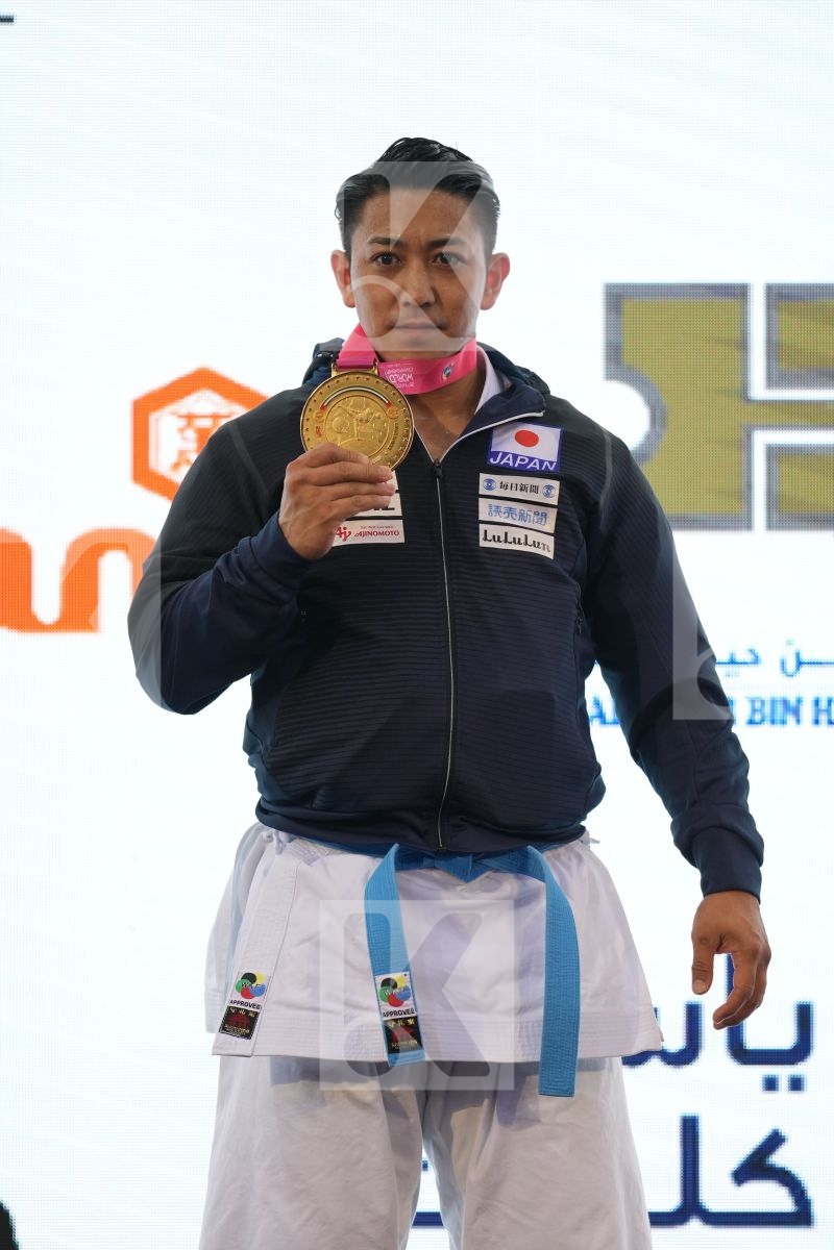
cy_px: 625
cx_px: 417
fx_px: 10424
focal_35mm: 300
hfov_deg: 4.6
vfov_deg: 6.9
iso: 500
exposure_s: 1/250
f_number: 2.8
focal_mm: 200
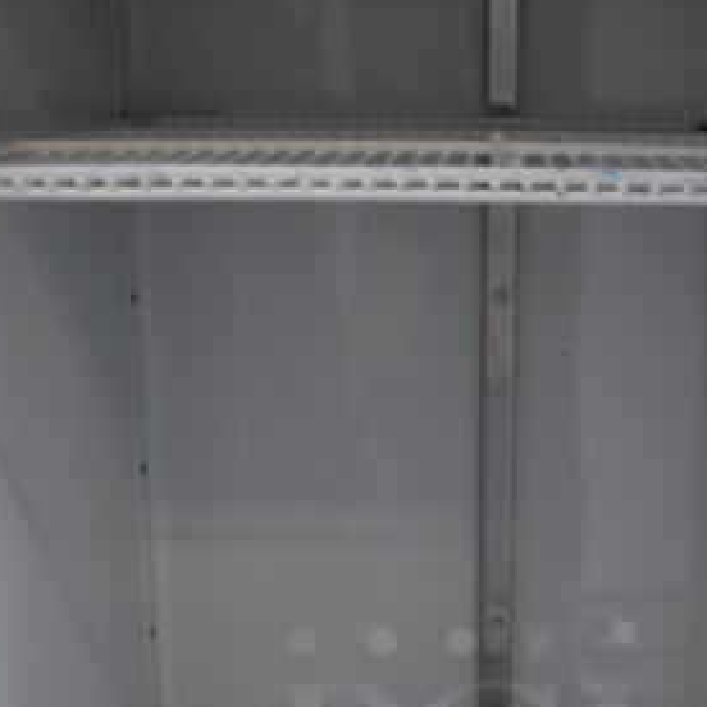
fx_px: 1756
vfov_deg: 21.7
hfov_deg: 22.7
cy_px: 747
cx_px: 461
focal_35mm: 76
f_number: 3.5
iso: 800
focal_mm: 18
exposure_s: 1/160
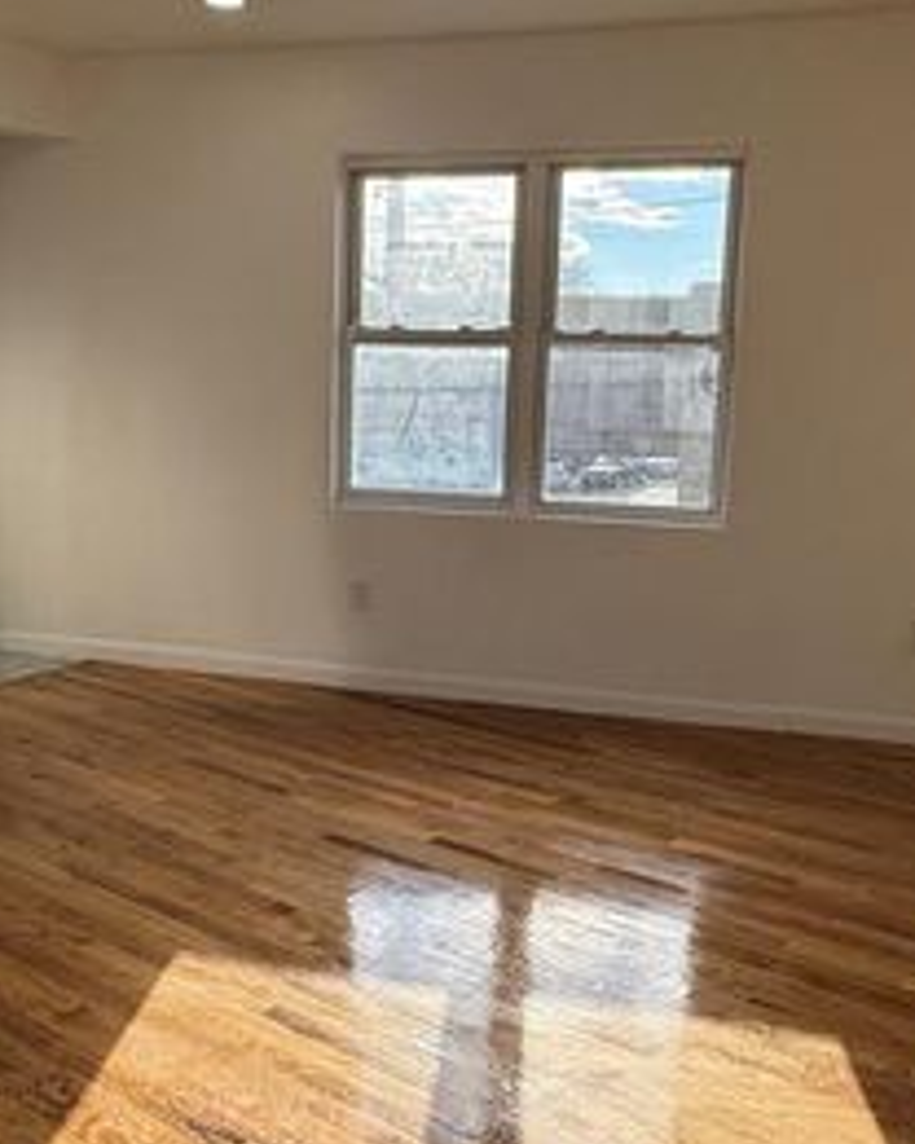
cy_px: 548
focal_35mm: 35
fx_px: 1185
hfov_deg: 42.1
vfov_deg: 51.5
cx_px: 392
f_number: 2.2
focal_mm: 2.22
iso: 40
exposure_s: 1/308
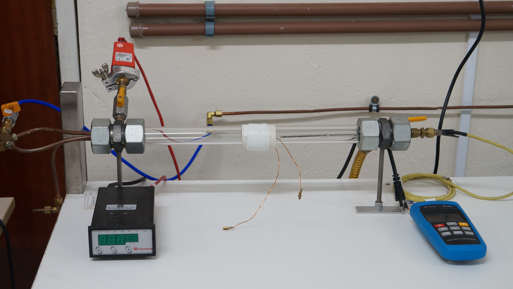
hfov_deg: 37.5
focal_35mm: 56
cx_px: 256
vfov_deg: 21.6
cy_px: 155
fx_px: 755
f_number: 5.6
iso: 400
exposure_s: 1/25
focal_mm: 35
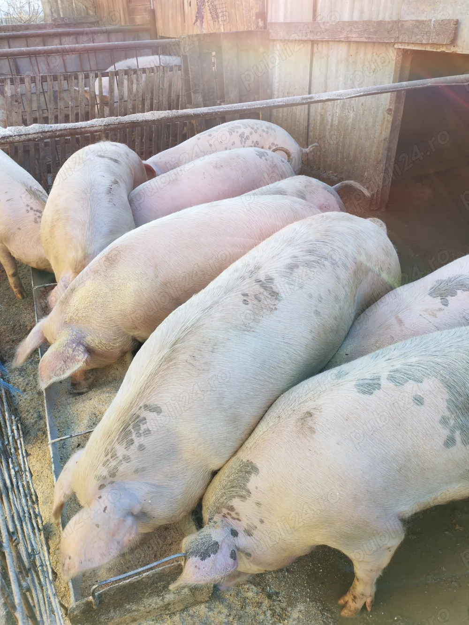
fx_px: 488
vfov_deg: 65.3
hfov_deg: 51.3
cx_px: 234
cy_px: 312
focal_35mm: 27
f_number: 1.9
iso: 100
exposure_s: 1/100
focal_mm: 6.12
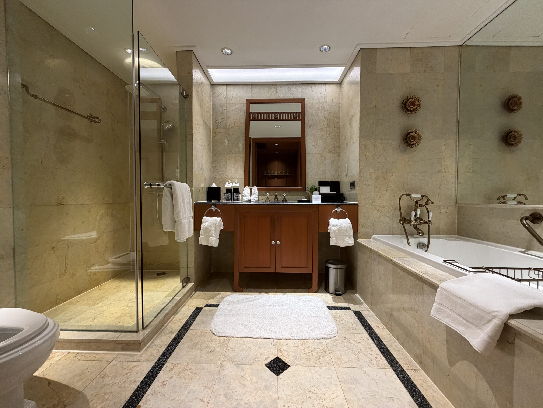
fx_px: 220
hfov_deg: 102.1
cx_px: 272
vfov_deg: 85.7
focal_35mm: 14
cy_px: 204
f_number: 2.2
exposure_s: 1/50
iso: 250
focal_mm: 2.22
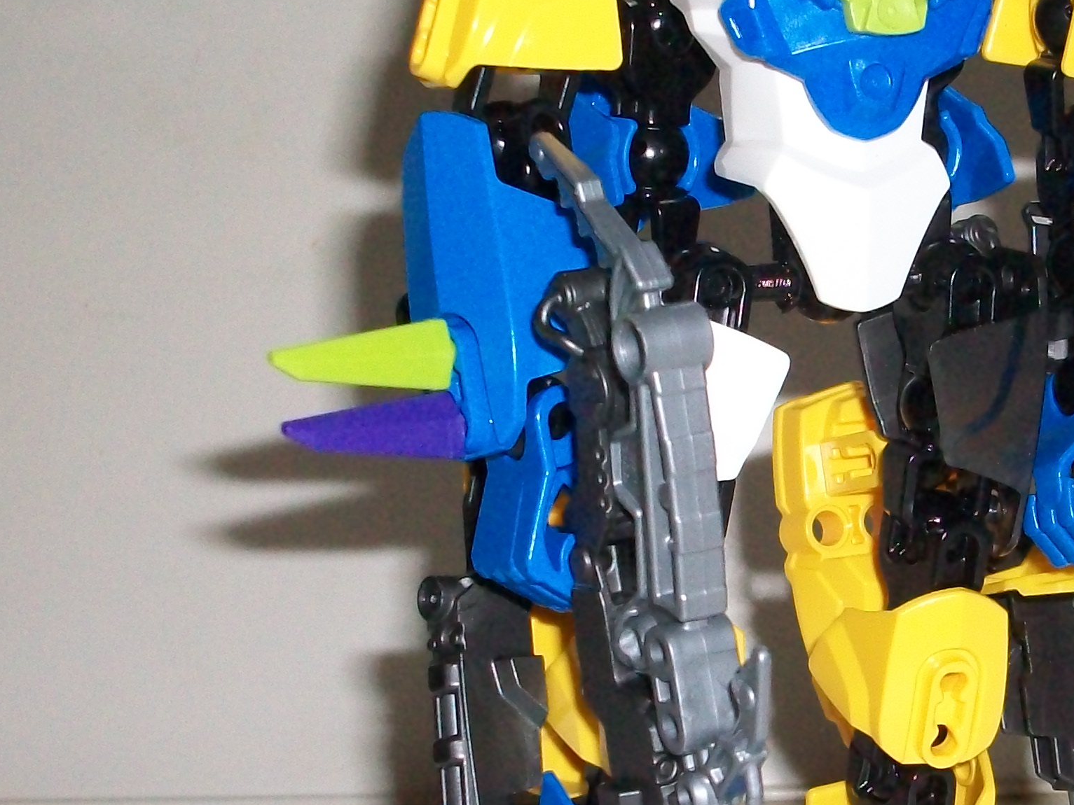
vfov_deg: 19.1
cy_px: 435
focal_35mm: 77
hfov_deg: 25.0
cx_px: 821
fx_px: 2389
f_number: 2.8
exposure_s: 1/125
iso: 200
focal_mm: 5.7
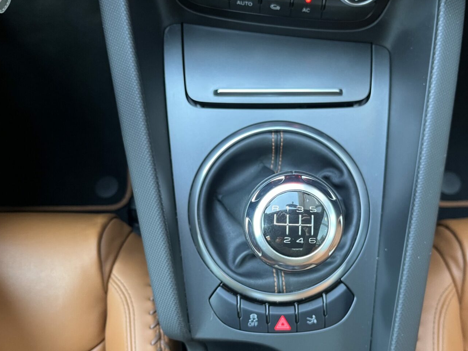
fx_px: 419
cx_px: 251
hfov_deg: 58.3
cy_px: 189
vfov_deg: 45.4
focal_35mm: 31
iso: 320
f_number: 1.6
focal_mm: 5.1
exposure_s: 1/59
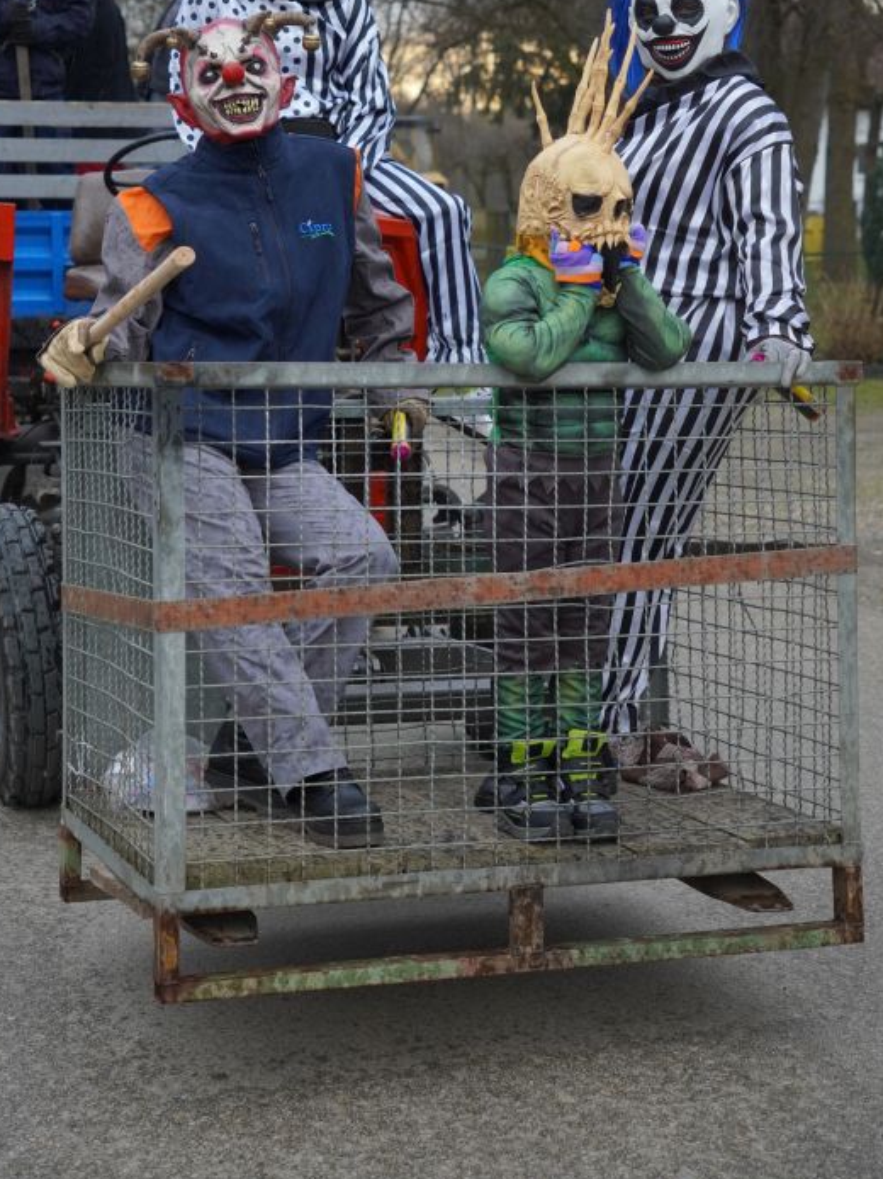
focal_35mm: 70
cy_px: 386
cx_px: 428
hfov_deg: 21.0
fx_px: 2382
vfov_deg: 27.6
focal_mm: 34
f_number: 3.2
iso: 640
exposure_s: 1/250
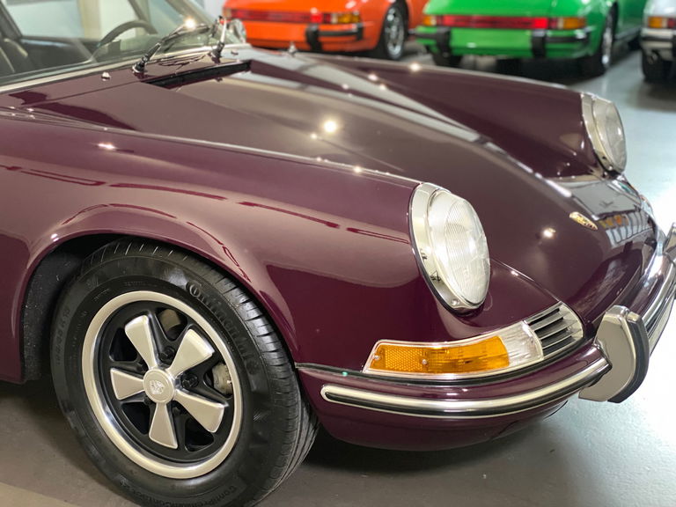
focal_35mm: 52
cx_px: 338
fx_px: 1015
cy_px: 254
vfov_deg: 28.0
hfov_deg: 36.8
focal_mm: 6
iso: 500
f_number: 2
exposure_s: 1/21
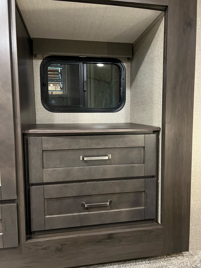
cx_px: 100
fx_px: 201
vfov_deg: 67.3
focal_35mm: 26
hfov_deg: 53.0
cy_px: 134
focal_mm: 5.7
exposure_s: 1/37
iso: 640
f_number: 1.5
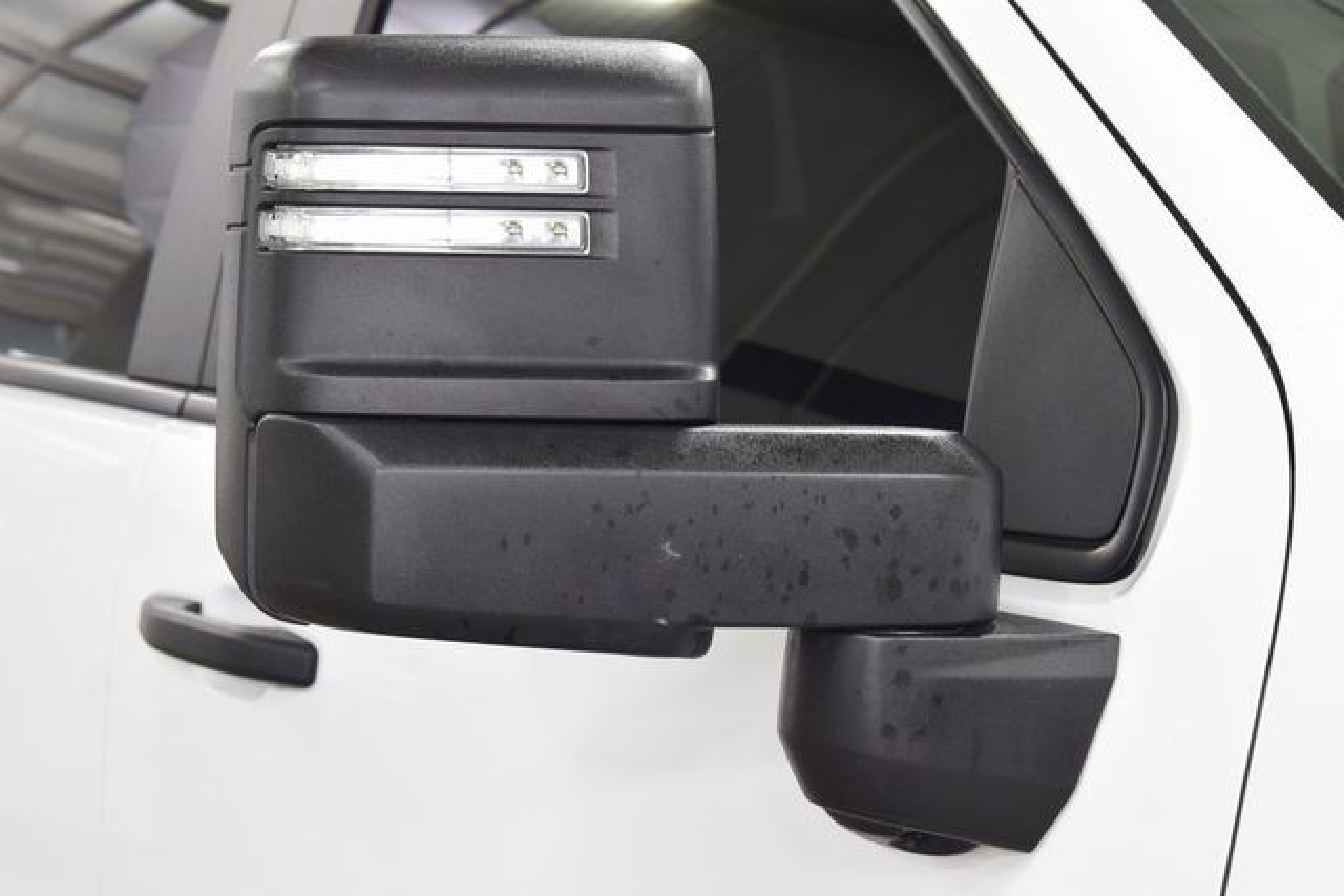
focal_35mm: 75
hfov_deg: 27.0
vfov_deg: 18.2
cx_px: 672
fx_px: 2800
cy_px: 448
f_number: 6.3
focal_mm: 50
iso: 720
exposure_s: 1/15
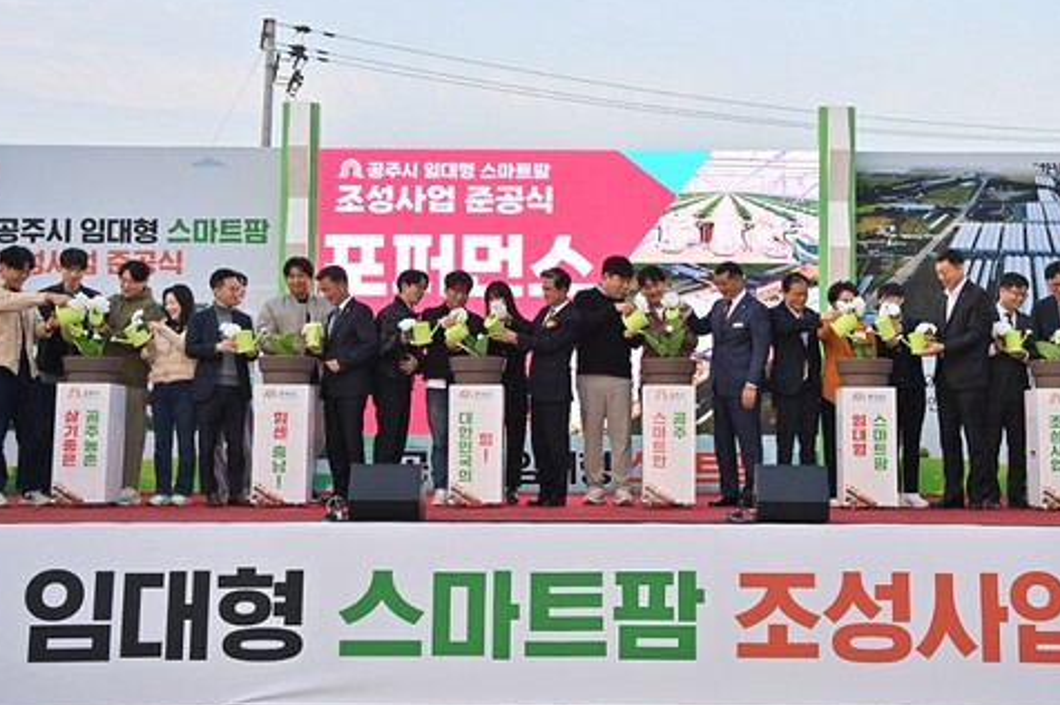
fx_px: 1559
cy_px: 287
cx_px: 598
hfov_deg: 37.5
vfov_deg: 25.4
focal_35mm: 53
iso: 200
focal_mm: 42
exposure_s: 1/200
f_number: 3.5
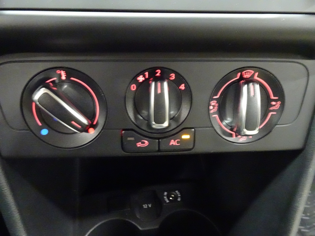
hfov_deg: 71.6
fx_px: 218
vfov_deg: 56.8
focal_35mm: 24
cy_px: 118
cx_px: 158
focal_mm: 4.25
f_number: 3.5
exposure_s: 1/6
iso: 3200
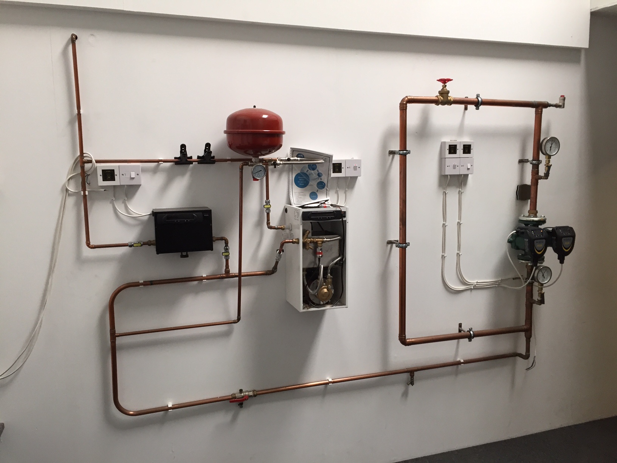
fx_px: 517
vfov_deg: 48.2
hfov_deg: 61.7
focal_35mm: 29
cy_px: 232
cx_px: 308
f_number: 2.2
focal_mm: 4.15
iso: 40
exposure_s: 1/33
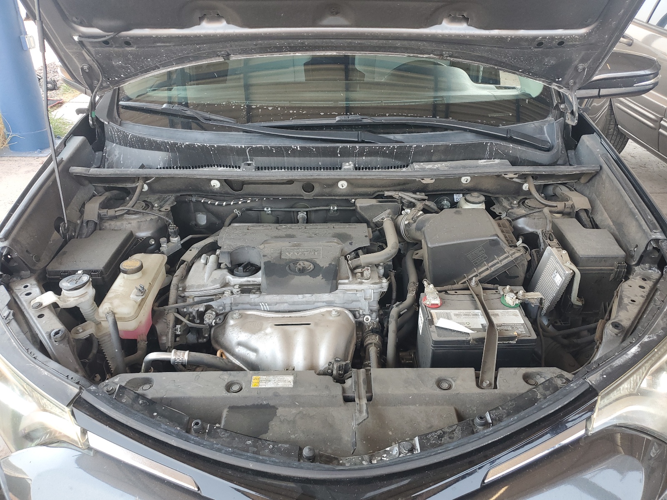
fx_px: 501
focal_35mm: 26
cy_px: 250
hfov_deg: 67.3
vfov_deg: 53.1
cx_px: 334
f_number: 1.5
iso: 53
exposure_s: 1/120
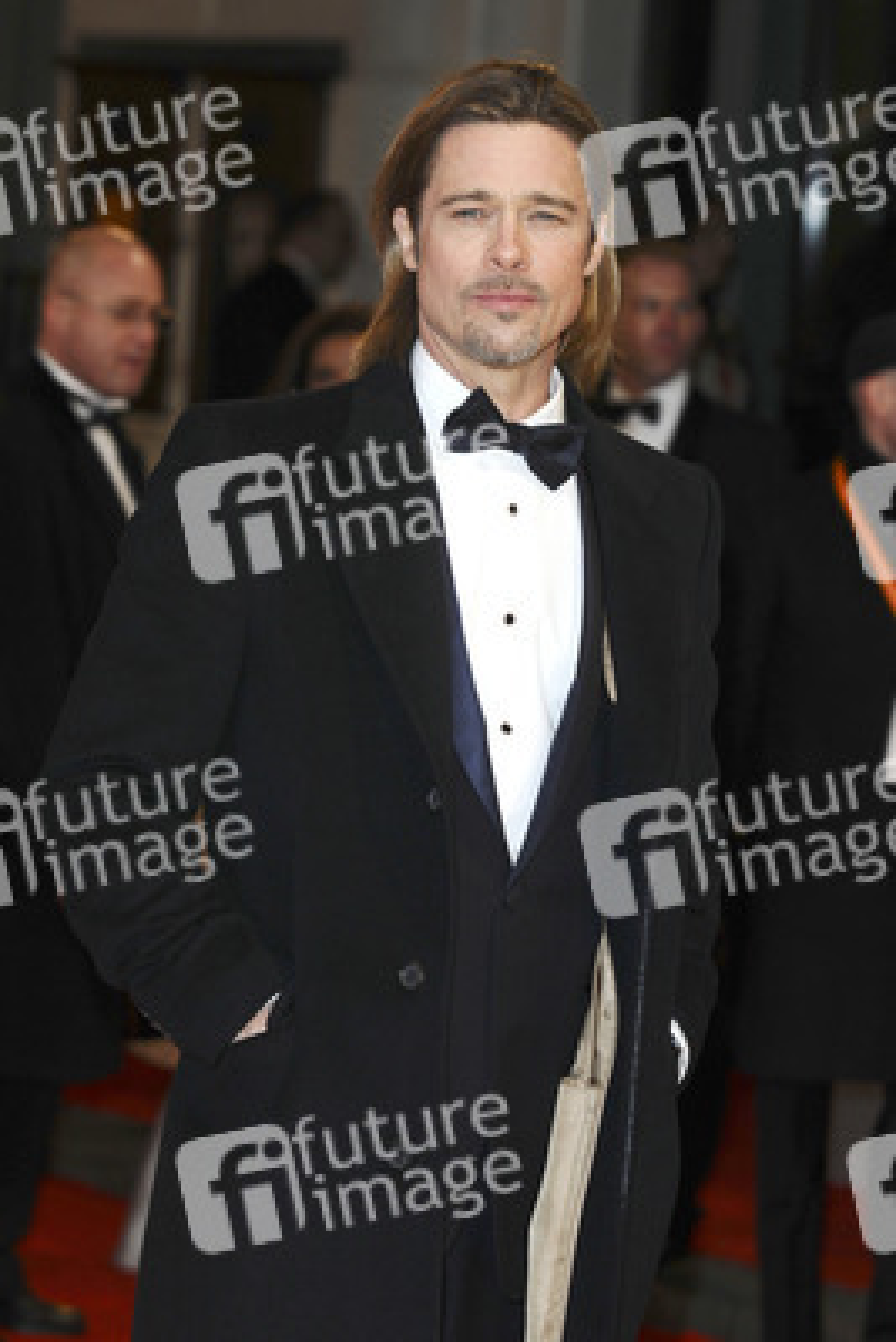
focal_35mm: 138
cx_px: 448
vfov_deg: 14.9
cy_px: 671
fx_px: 5147
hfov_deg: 9.9
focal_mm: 92
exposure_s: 1/200
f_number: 4.5
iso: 320
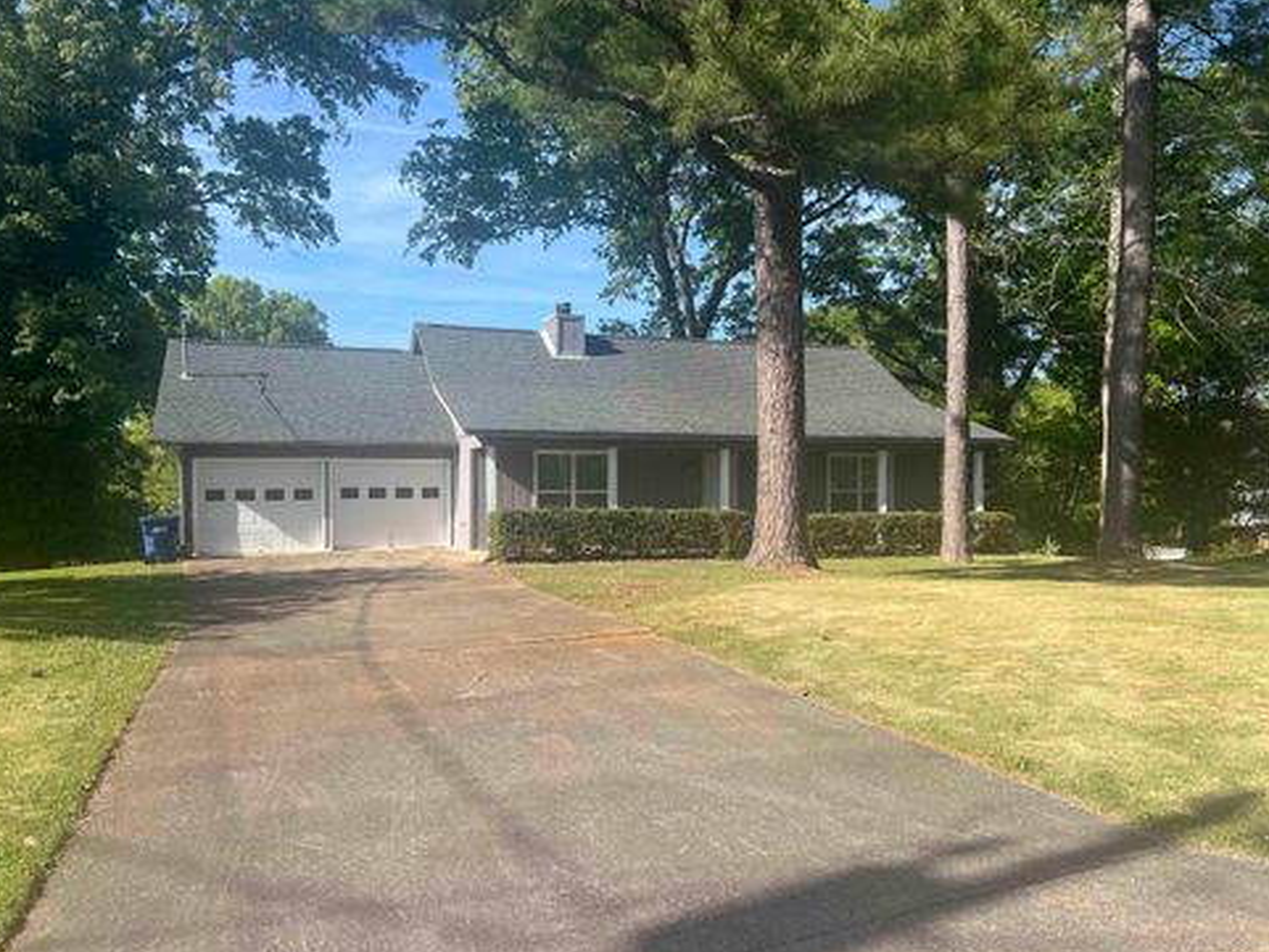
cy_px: 487
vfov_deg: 51.4
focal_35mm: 27
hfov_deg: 65.3
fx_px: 990
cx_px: 623
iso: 50
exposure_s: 1/2571
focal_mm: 5.7
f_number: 1.5
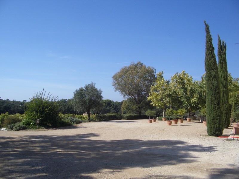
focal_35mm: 35
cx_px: 120
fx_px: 242
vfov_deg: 40.7
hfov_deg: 52.6
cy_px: 90
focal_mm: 5.8
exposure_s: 1/500
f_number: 4.3
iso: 50
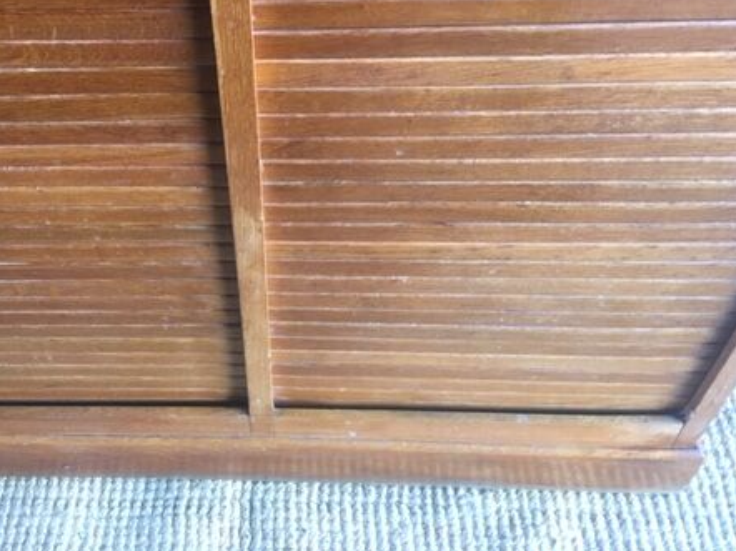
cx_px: 236
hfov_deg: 44.1
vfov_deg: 33.9
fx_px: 893
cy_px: 173
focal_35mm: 42
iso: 125
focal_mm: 4.15
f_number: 2.2
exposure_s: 1/33
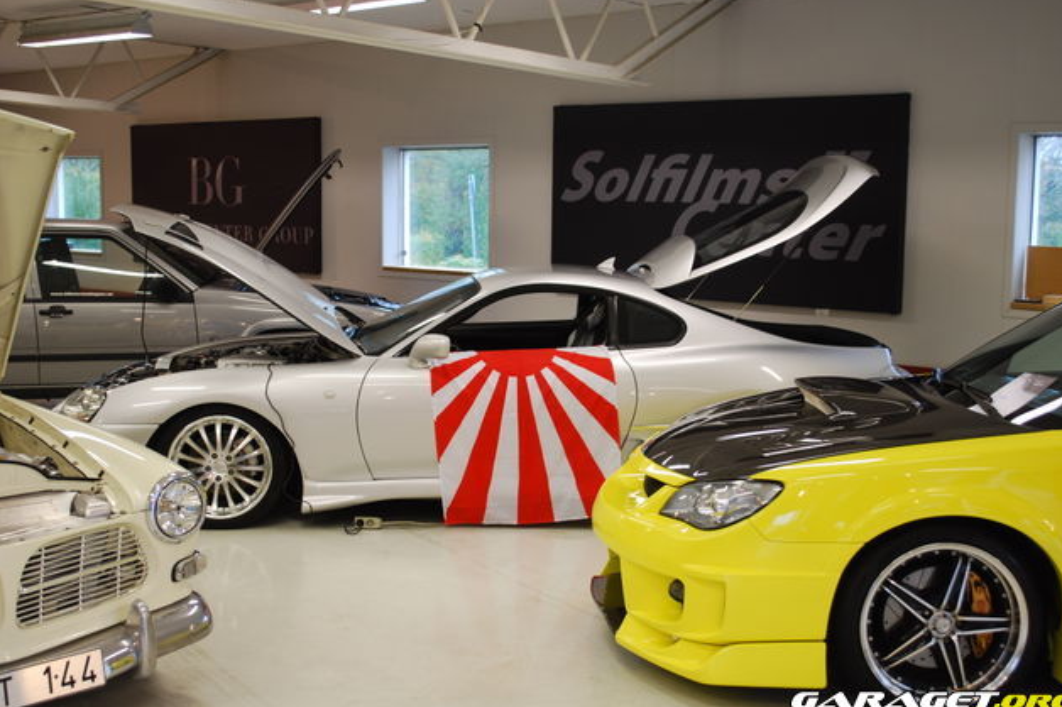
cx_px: 539
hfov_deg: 40.4
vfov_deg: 27.5
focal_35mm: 49
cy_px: 355
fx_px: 1445
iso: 220
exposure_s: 1/30
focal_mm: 32
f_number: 4.8
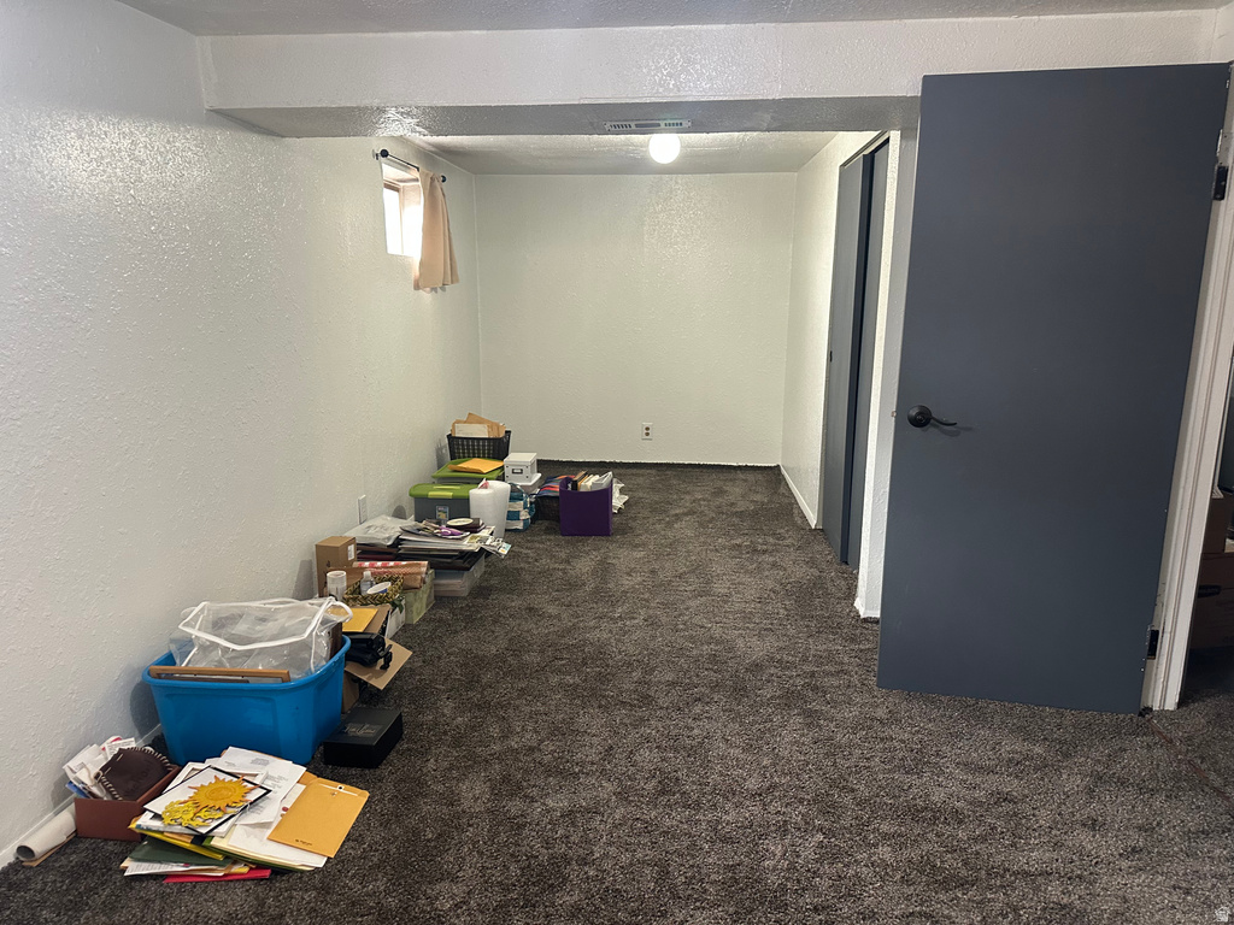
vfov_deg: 56.8
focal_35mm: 24
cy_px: 462
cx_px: 617
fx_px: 856
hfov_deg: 71.6
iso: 320
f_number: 1.78
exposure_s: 1/60
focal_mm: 6.86
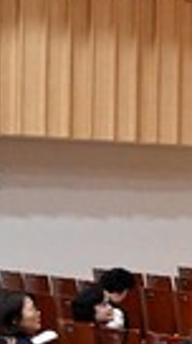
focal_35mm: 139
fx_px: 1264
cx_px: 750
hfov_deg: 6.9
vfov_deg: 15.4
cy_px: 225
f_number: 3.8
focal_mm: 20
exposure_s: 1/80
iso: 3200
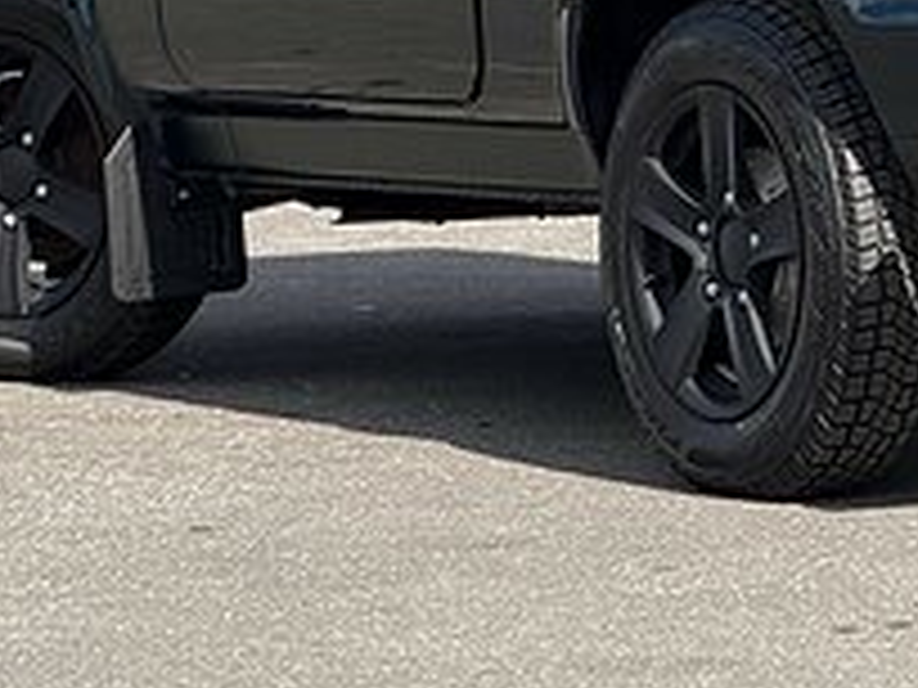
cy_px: 0
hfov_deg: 6.1
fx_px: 8539
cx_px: 896
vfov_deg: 4.6
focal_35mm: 322
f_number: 2.8
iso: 64
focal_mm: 15.66
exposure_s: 1/1342
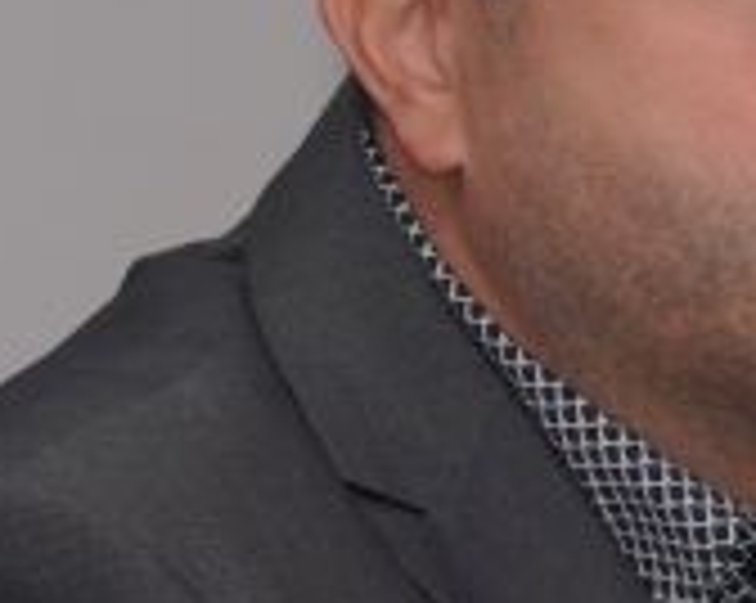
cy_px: 544
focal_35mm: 624
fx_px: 13946
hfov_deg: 3.1
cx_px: 646
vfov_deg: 2.5
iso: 250
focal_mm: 50
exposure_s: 1/320
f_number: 4.5
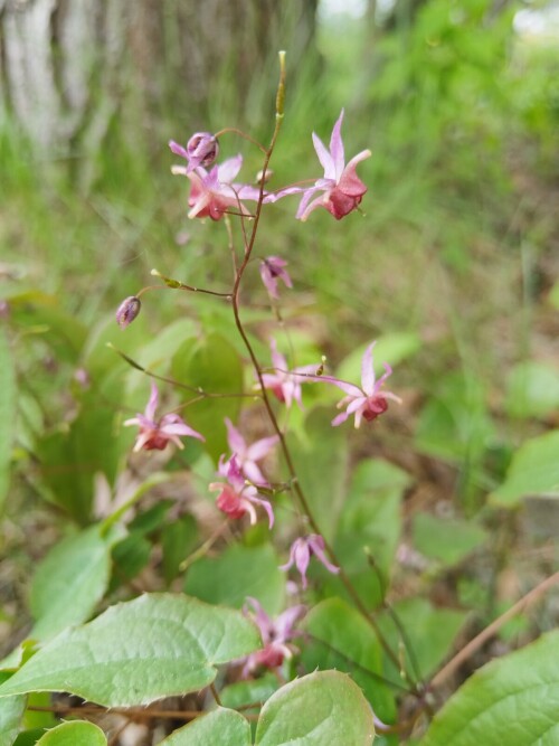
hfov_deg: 53.0
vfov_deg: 67.3
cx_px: 280
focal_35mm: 26
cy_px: 373
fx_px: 560
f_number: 1.9
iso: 217
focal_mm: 4.95
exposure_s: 1/100
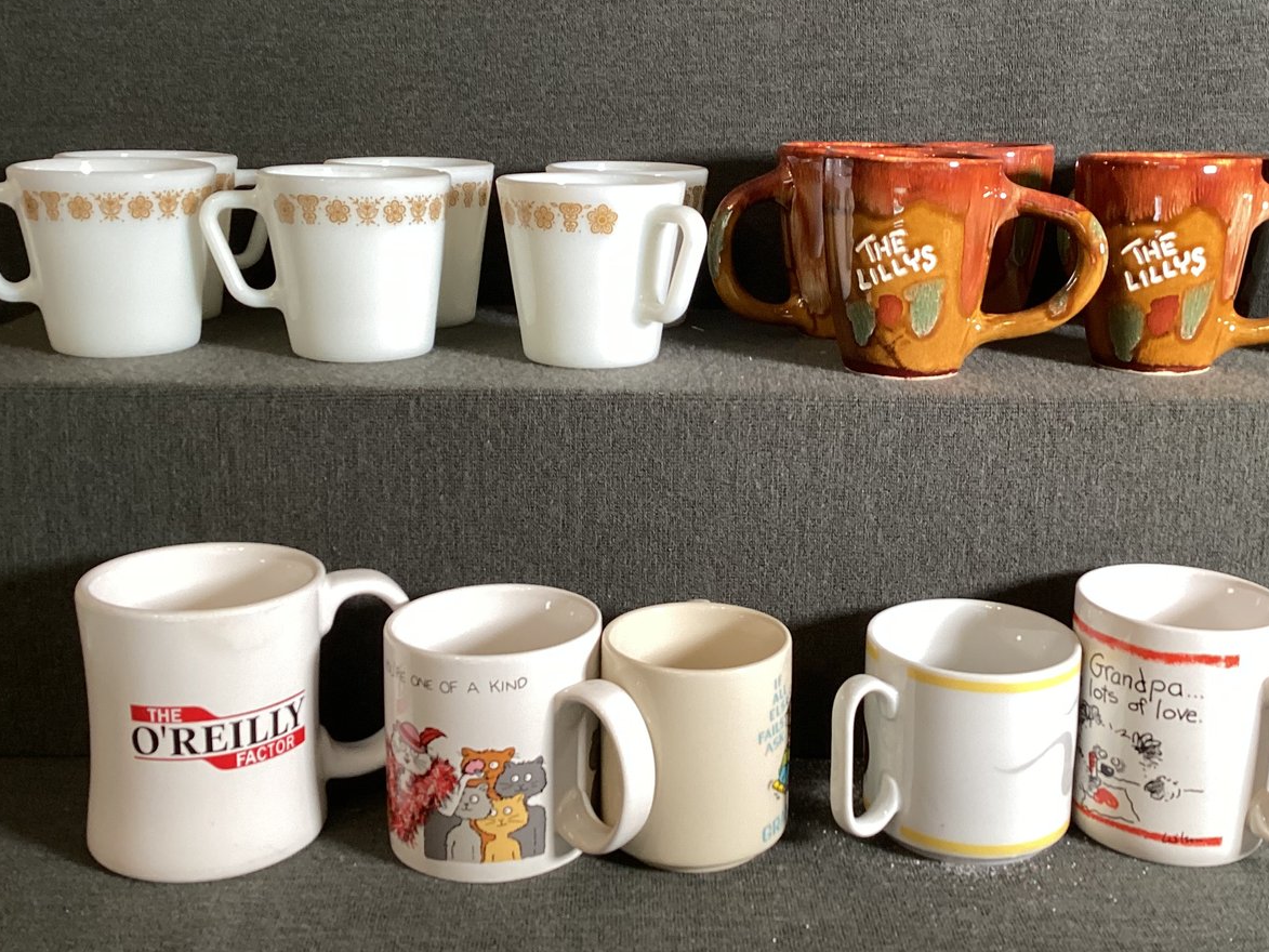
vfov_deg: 35.8
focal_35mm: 40
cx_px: 744
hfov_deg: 46.6
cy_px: 373
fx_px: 1467
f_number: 2.4
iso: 125
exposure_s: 1/60
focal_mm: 3.3
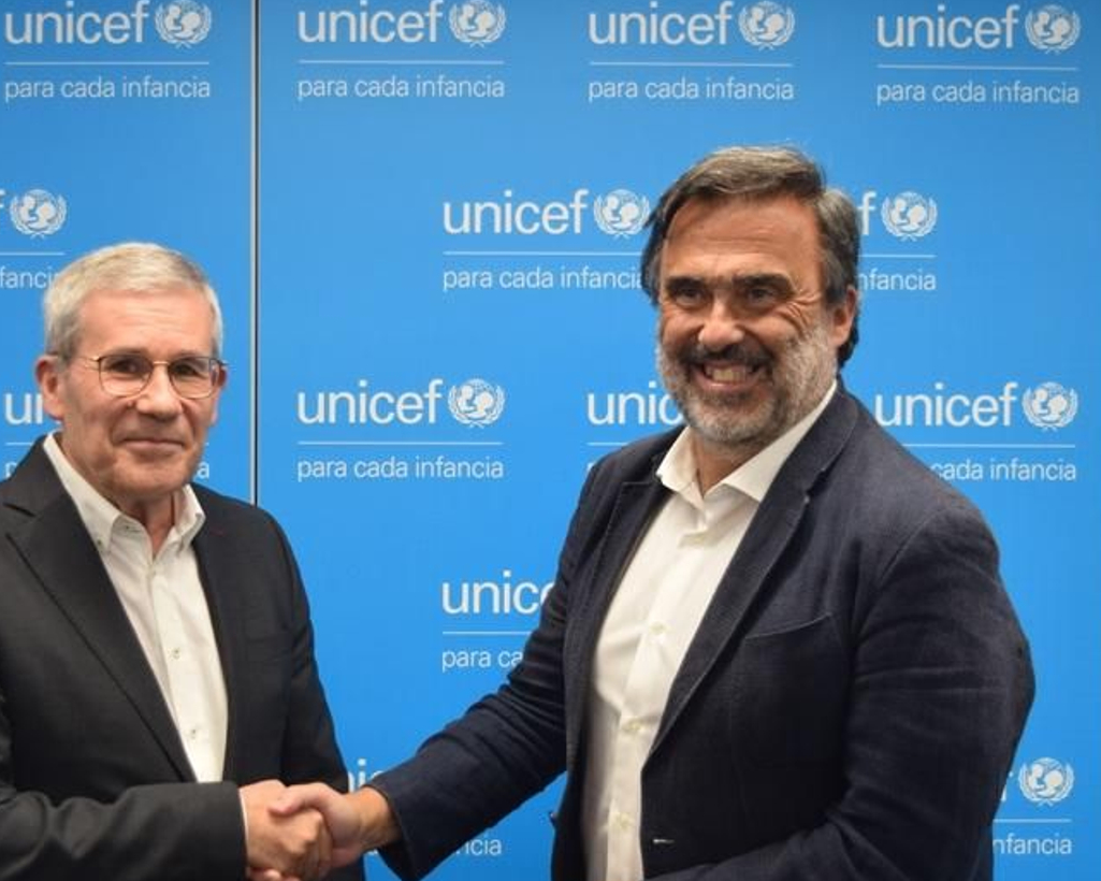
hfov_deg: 29.6
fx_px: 2077
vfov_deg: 23.9
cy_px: 560
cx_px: 436
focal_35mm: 64
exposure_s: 1/60
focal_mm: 29
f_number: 4.2
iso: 400
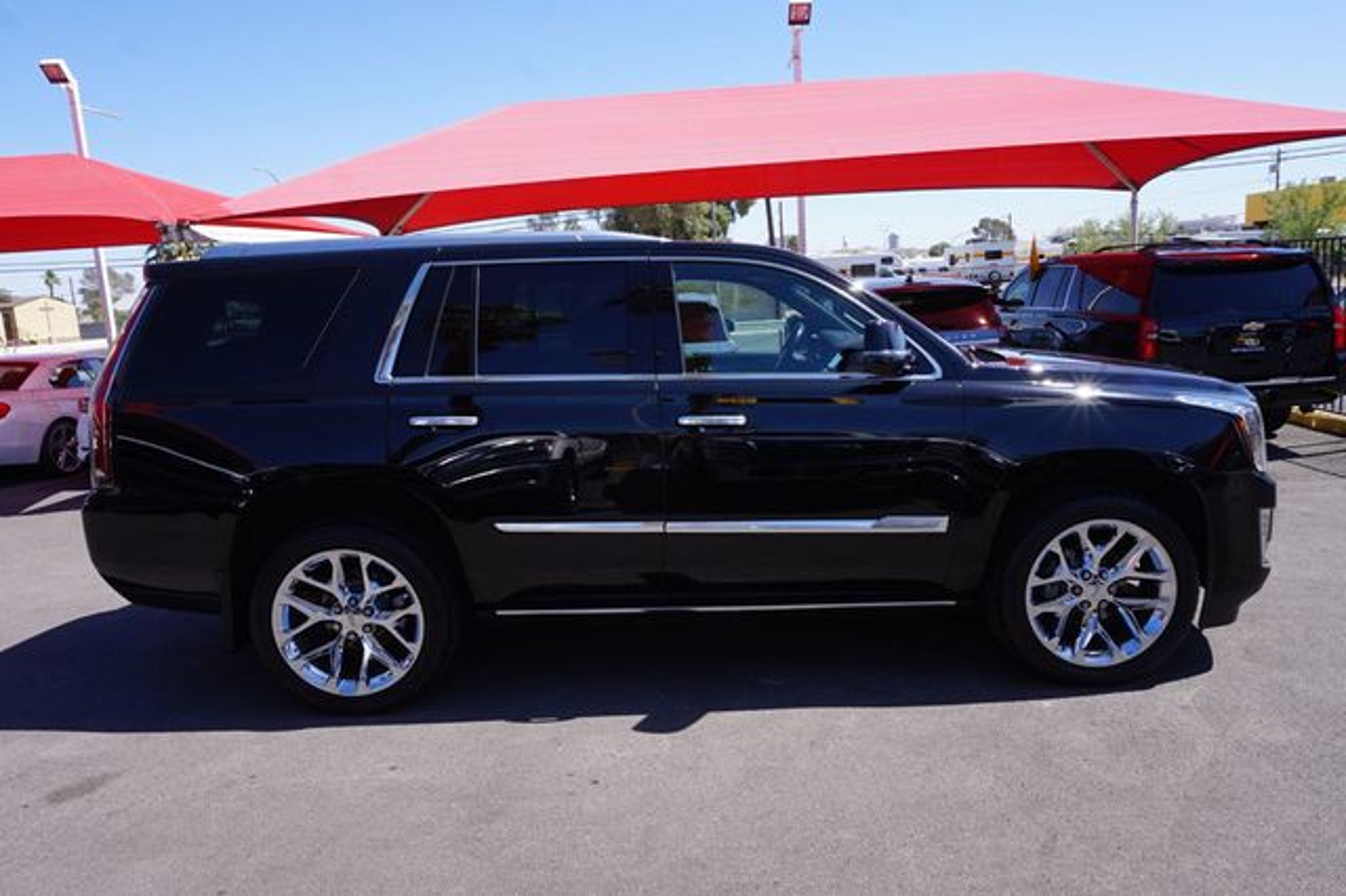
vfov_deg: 53.1
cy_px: 448
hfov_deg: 73.8
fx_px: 897
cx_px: 673
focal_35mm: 24
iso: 100
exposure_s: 1/80
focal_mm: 16
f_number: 11
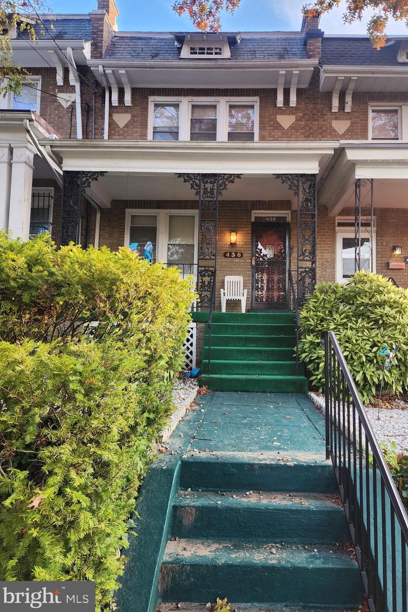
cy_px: 307
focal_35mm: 24
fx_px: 408
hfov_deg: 53.1
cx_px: 226
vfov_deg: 73.7
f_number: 1.8
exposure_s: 1/180
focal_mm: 5.4
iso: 100
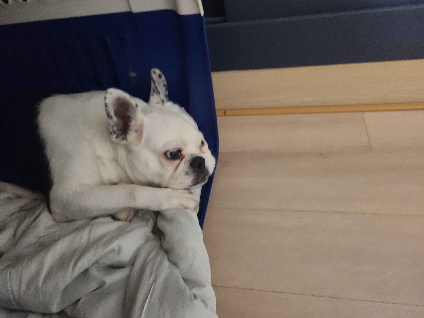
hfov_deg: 67.3
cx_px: 212
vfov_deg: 53.1
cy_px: 159
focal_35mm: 26
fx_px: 318
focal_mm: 5.4
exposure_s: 1/24
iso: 800
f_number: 1.8
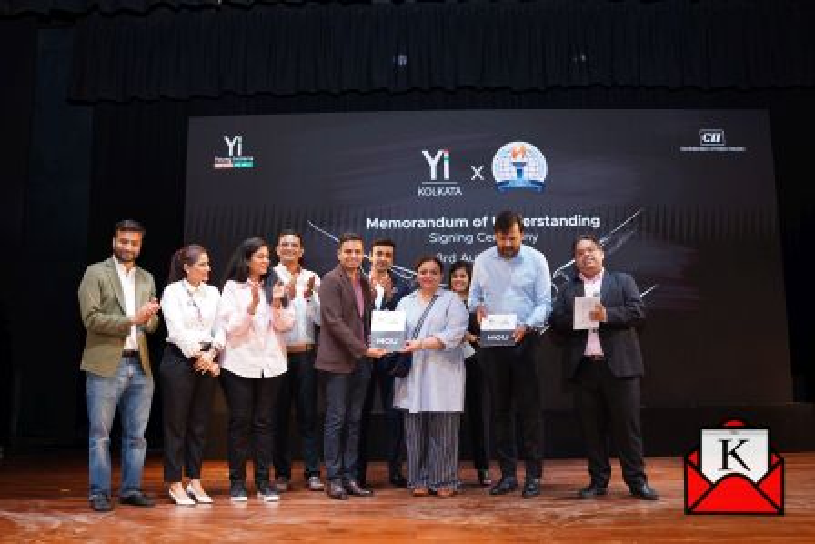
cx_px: 408
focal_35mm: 35
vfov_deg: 37.9
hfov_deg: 54.4
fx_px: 793
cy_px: 272
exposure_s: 1/200
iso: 200
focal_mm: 35
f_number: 2.2
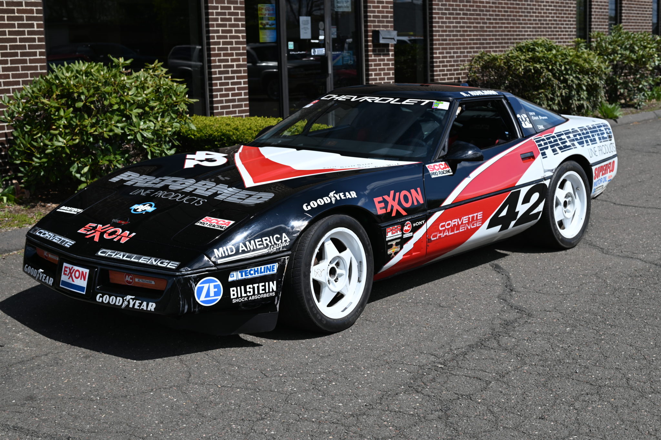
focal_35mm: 50
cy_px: 220
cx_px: 330
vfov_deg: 27.0
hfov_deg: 39.6
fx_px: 918
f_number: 6.3
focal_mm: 50
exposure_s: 1/320
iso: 100
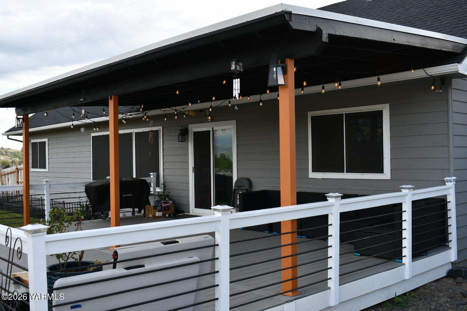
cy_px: 156
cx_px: 234
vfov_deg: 35.9
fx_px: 480
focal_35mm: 37
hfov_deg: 51.9
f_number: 6.3
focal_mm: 25
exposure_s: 1/250
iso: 200
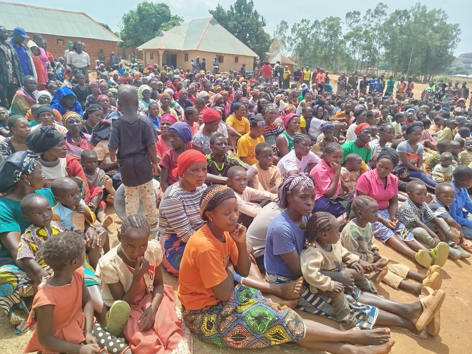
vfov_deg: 56.8
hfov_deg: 71.6
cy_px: 177
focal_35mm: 24
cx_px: 236
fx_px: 327
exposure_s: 1/419
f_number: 1.7
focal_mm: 5.31
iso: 50
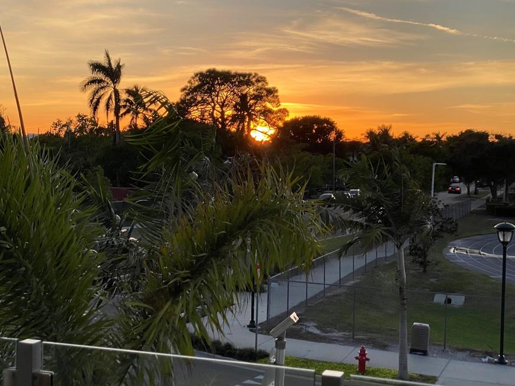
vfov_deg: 24.0
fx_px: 908
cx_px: 217
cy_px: 220
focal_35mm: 61
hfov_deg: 31.6
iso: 20
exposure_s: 1/358
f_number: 2
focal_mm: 6
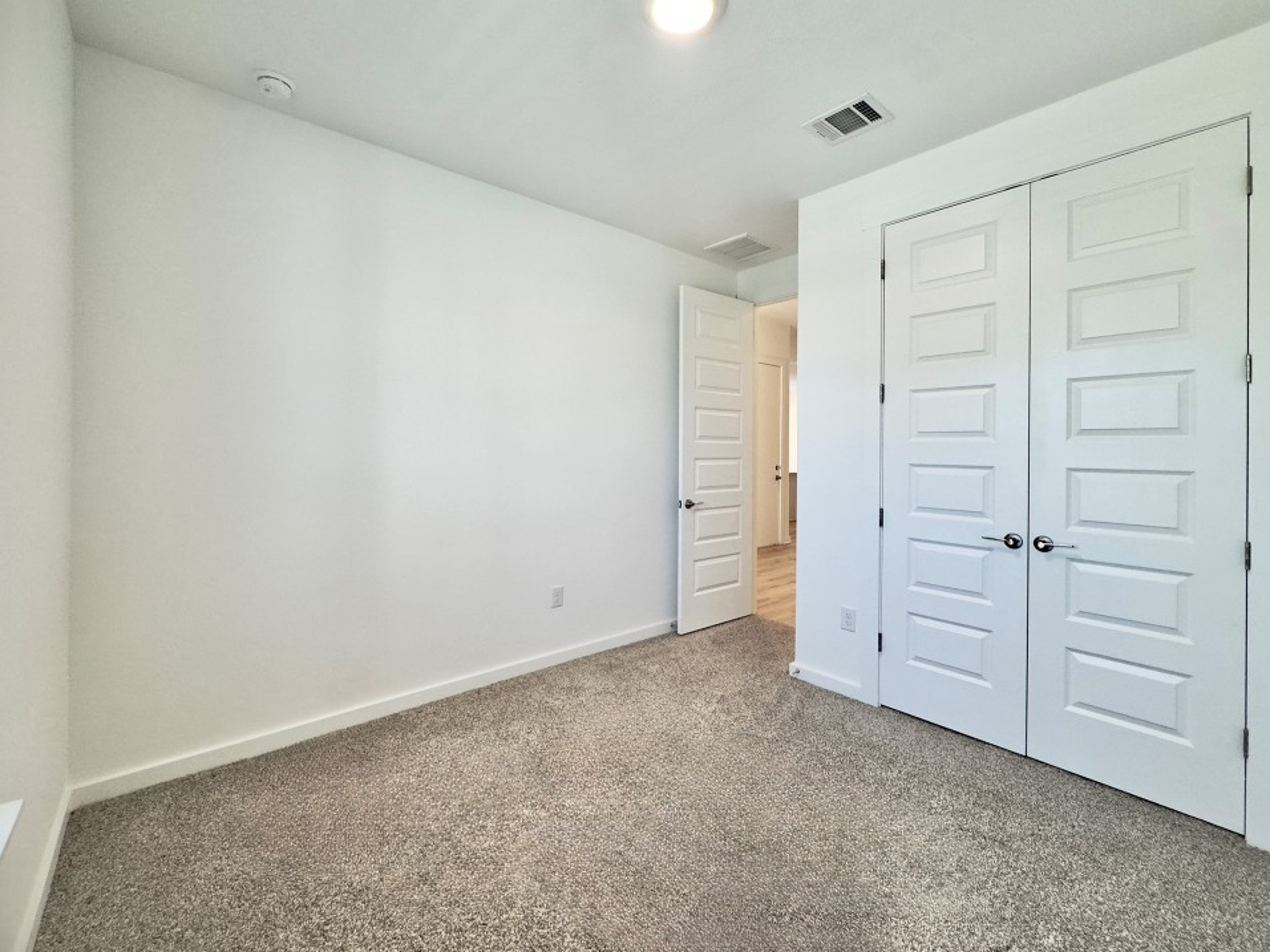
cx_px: 628
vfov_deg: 81.7
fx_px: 550
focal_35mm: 15
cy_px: 446
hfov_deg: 98.2
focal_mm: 2.22
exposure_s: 1/120
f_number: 2.2
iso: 160
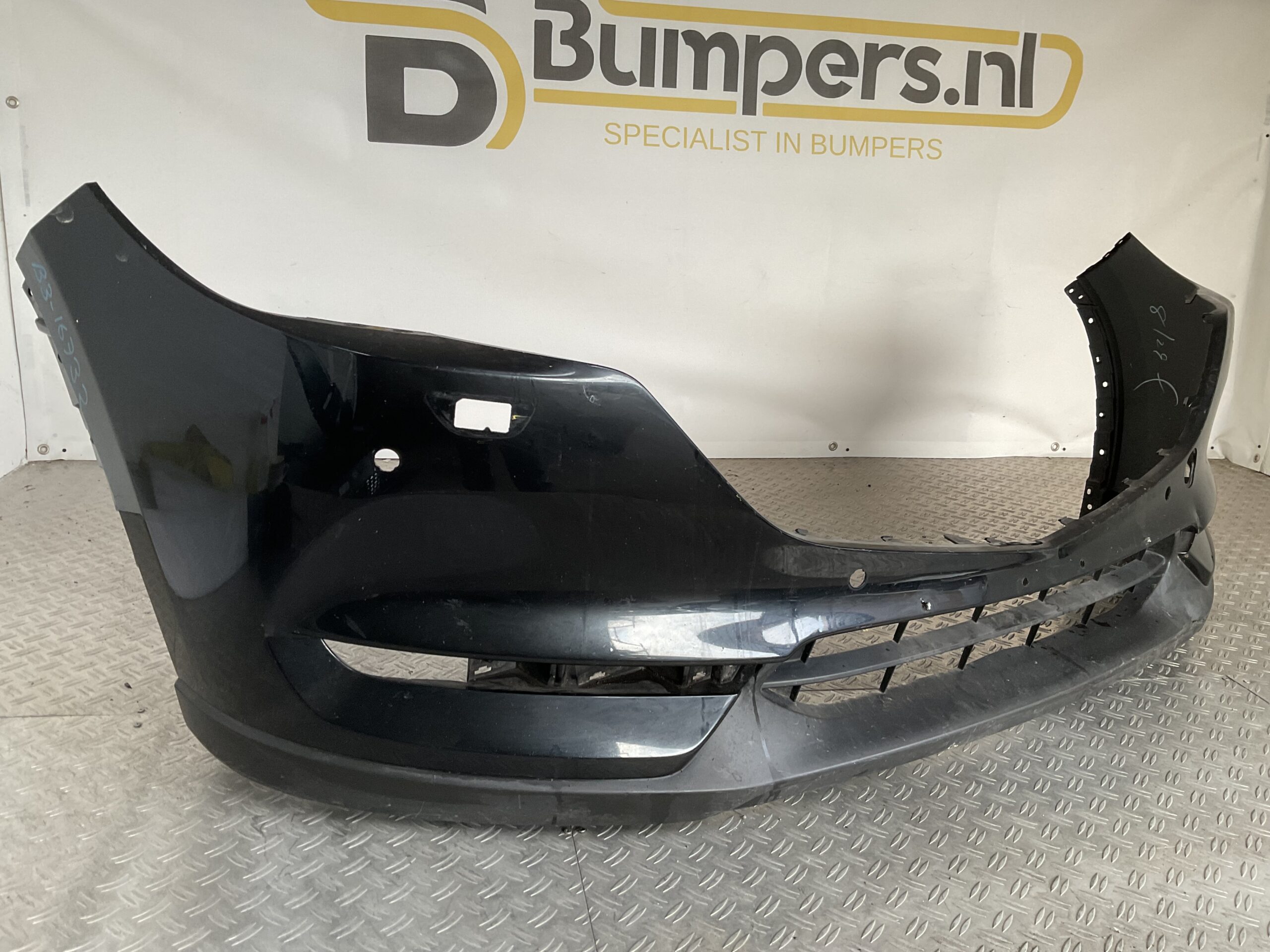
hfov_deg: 61.7
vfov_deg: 48.2
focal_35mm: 29
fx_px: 1064
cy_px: 476
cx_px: 635
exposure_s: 1/50
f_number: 1.8
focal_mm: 3
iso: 50
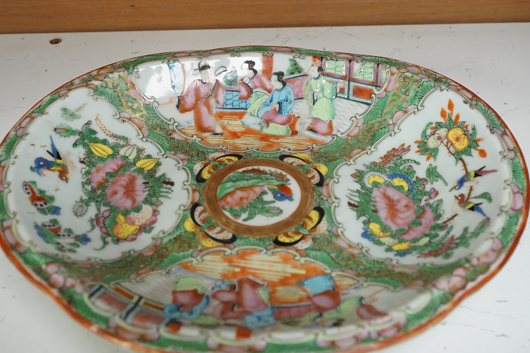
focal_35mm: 45
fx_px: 662
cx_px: 265
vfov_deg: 29.9
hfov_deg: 43.6
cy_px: 176
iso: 2500
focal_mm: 30
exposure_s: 1/160
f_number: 10
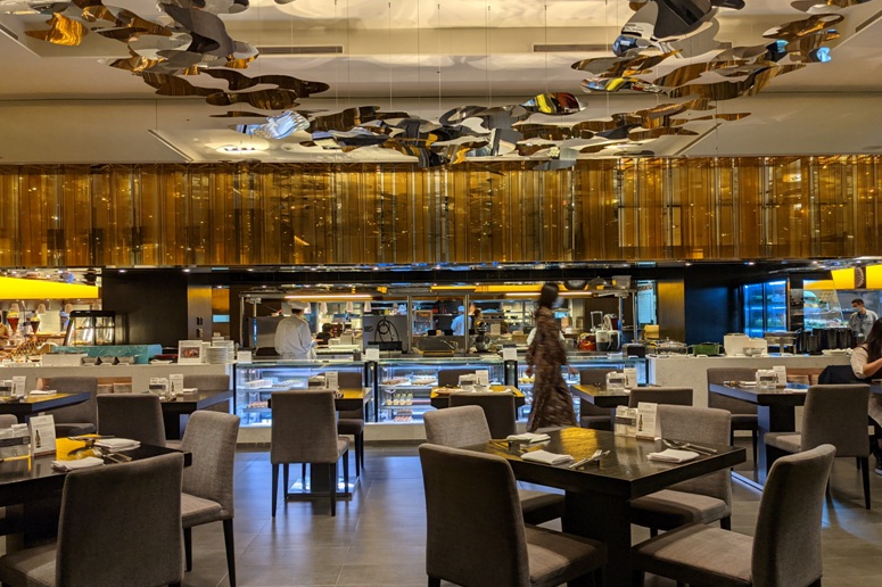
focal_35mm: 29
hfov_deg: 63.7
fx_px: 710
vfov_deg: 44.9
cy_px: 316
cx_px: 445
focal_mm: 4.38
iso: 65
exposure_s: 1/30
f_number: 1.73
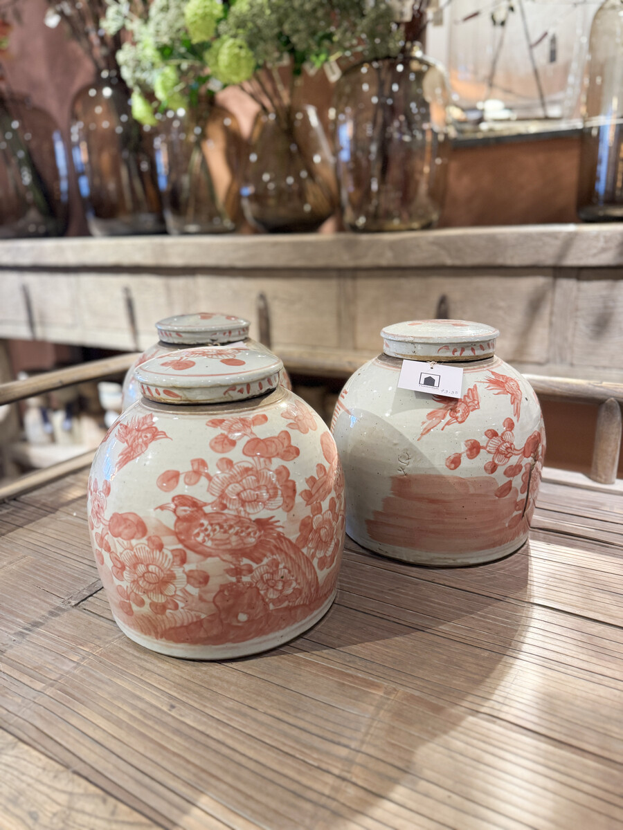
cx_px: 312
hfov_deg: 56.8
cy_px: 415
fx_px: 576
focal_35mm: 24
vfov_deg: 71.6
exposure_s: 1/50
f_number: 1.78
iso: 320
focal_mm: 6.76
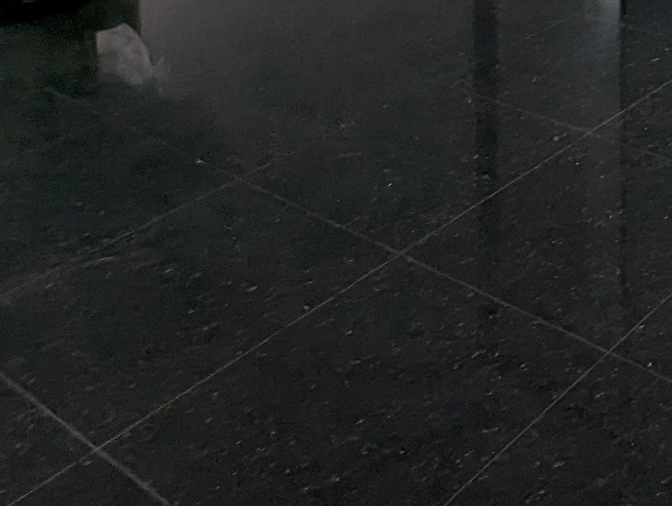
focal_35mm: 48
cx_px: 817
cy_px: -348
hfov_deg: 32.4
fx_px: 933
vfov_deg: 22.0
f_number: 2.2
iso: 55
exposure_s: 1/172
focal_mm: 1.95
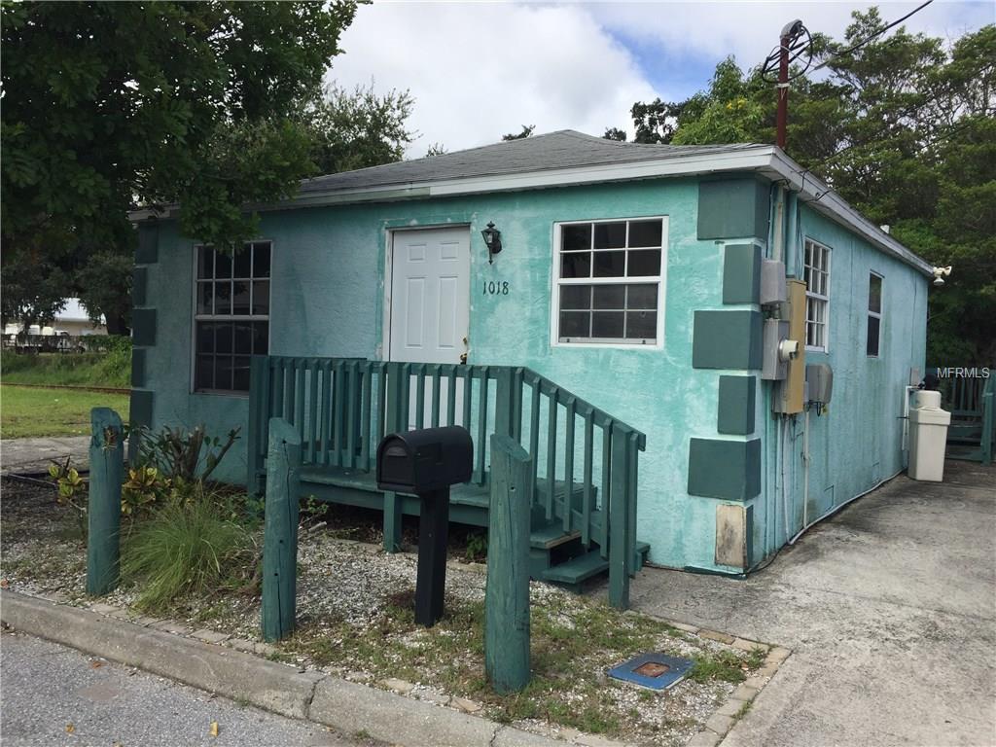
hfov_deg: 61.7
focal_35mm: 29
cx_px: 498
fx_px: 834
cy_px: 374
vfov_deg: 48.2
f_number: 2.2
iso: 32
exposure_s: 1/1522
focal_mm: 4.15
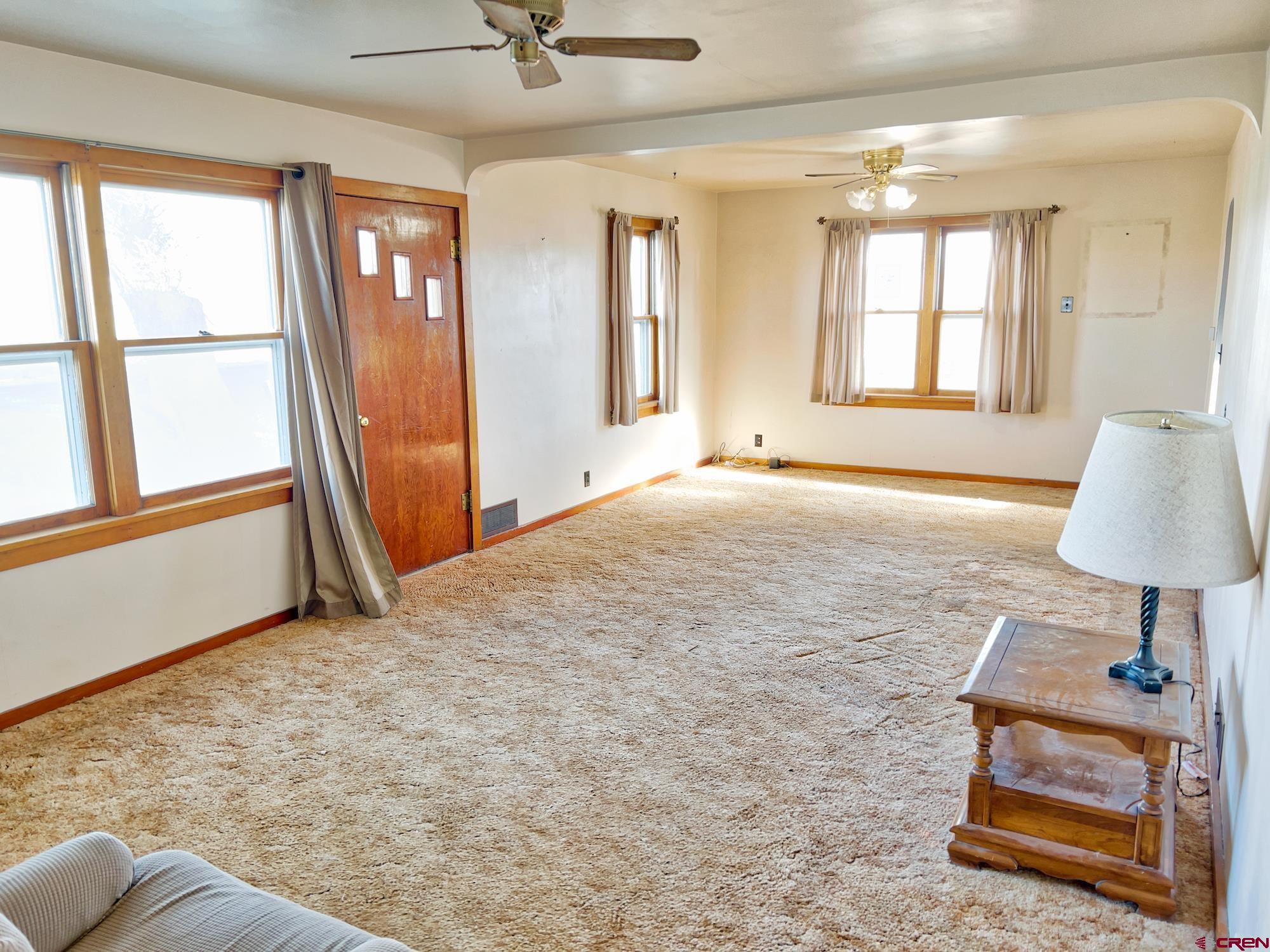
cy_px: 476
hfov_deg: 67.3
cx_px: 635
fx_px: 954
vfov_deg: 53.1
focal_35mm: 26
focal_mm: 5.7
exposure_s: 1/24
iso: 32
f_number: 1.5
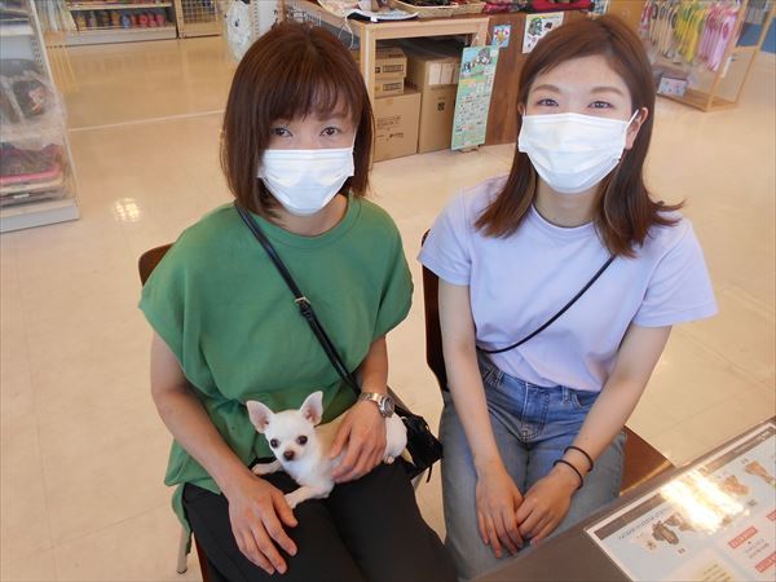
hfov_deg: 67.3
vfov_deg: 53.1
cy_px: 291
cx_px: 388
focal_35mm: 26
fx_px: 583
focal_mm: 4.6
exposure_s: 1/50
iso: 80
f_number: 3.2
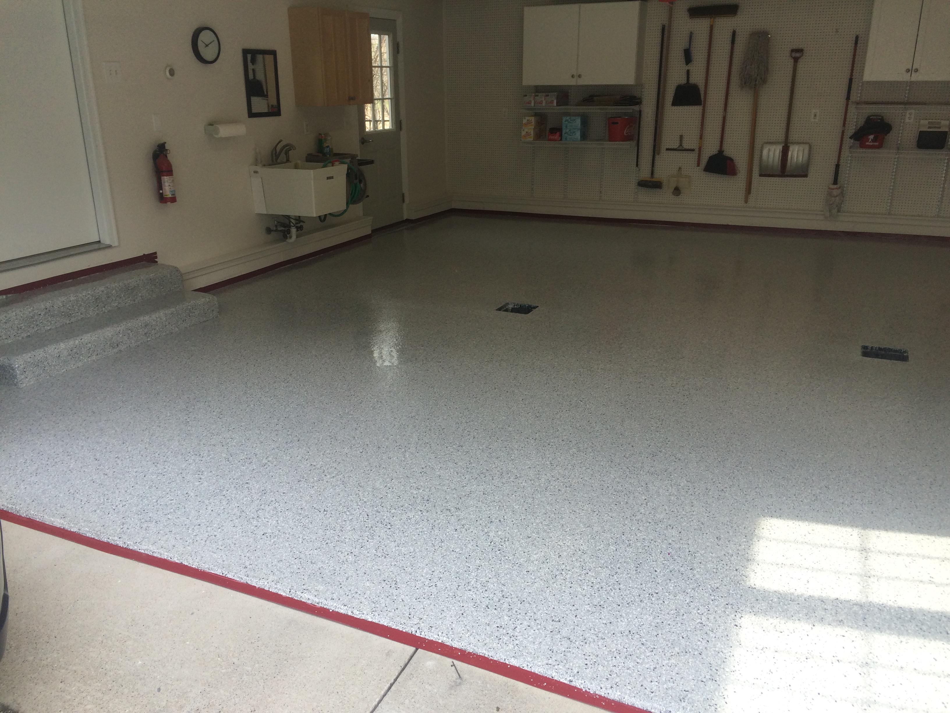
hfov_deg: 61.7
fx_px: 796
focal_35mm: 29
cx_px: 475
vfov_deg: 48.2
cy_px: 356
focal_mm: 4.15
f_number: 2.2
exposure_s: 1/225
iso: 32
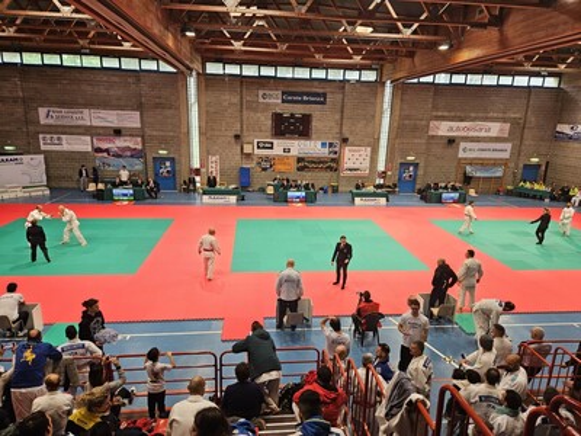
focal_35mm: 23
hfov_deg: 73.9
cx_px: 290
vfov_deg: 58.9
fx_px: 386
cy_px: 218
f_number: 1.8
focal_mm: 5.4
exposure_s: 1/100
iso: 125
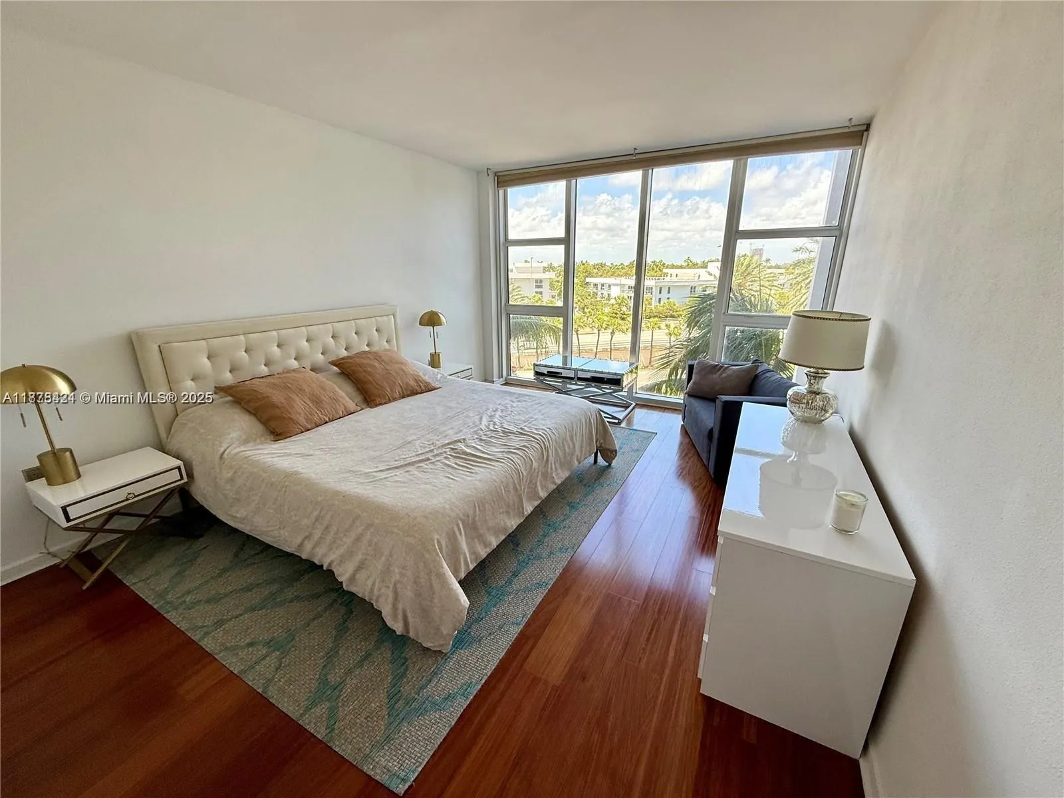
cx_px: 532
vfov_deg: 85.7
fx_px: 430
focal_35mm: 14
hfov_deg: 102.1
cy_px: 399
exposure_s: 1/110
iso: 64
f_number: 2.2
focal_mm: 2.22
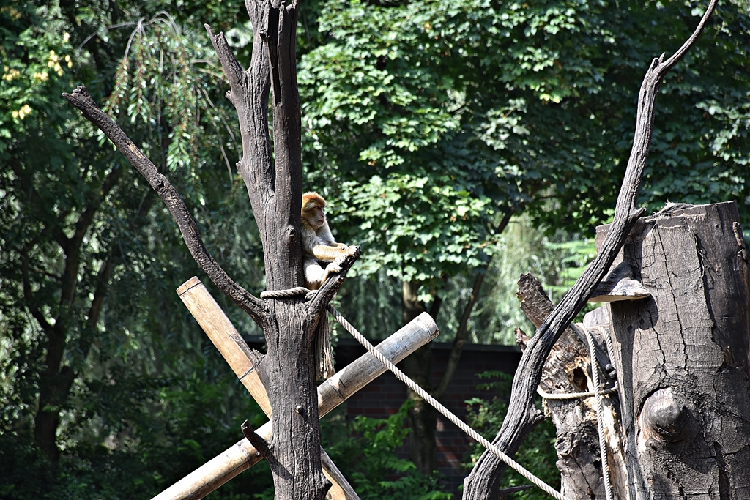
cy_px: 250
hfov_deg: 9.8
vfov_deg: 6.5
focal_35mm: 210
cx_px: 375
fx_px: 4375
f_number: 5.6
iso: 400
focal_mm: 140
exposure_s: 1/400
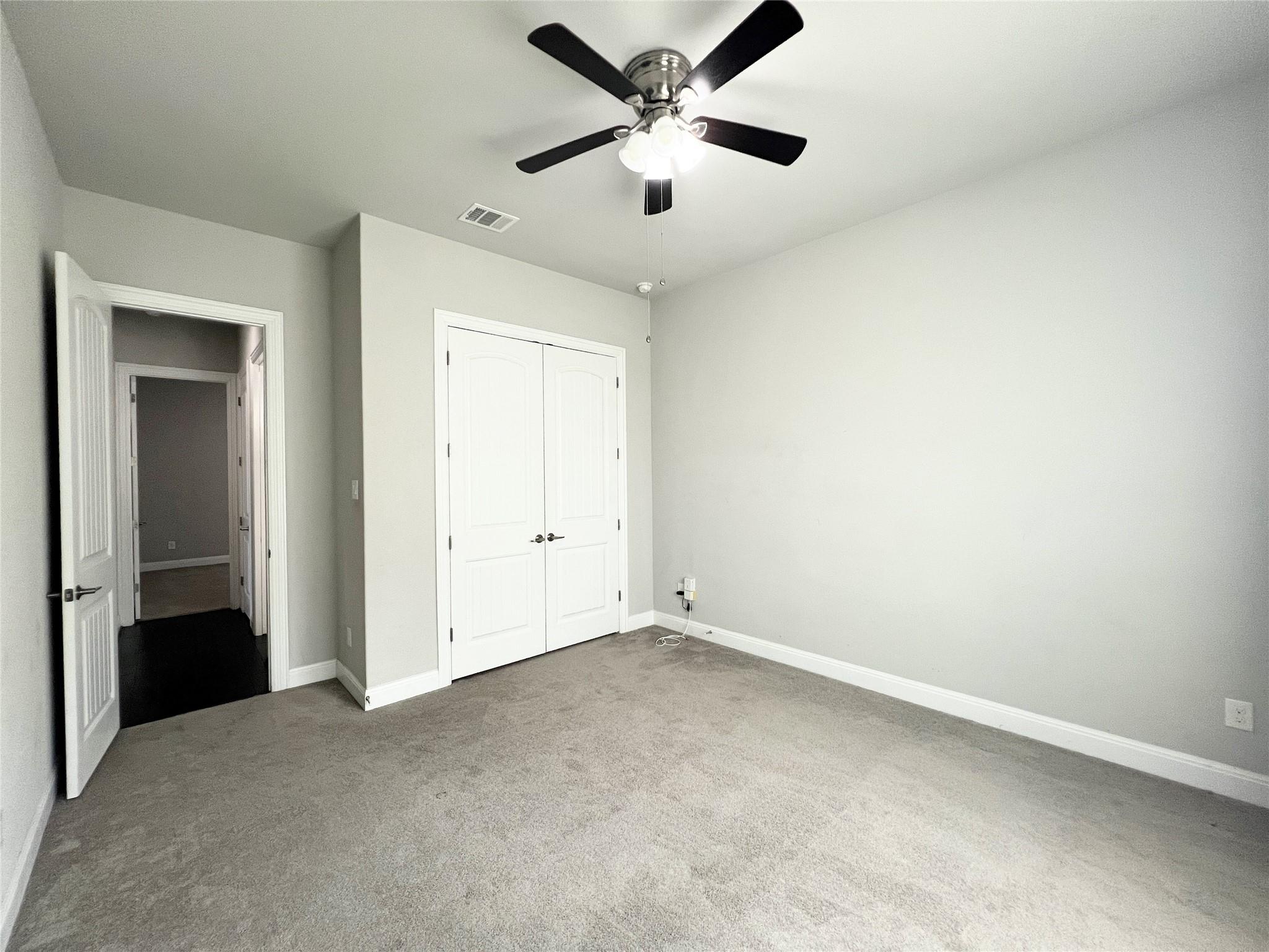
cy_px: 476
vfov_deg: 89.9
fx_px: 477
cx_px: 634
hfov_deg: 106.2
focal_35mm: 13
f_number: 1.8
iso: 160
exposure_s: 1/120
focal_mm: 1.57
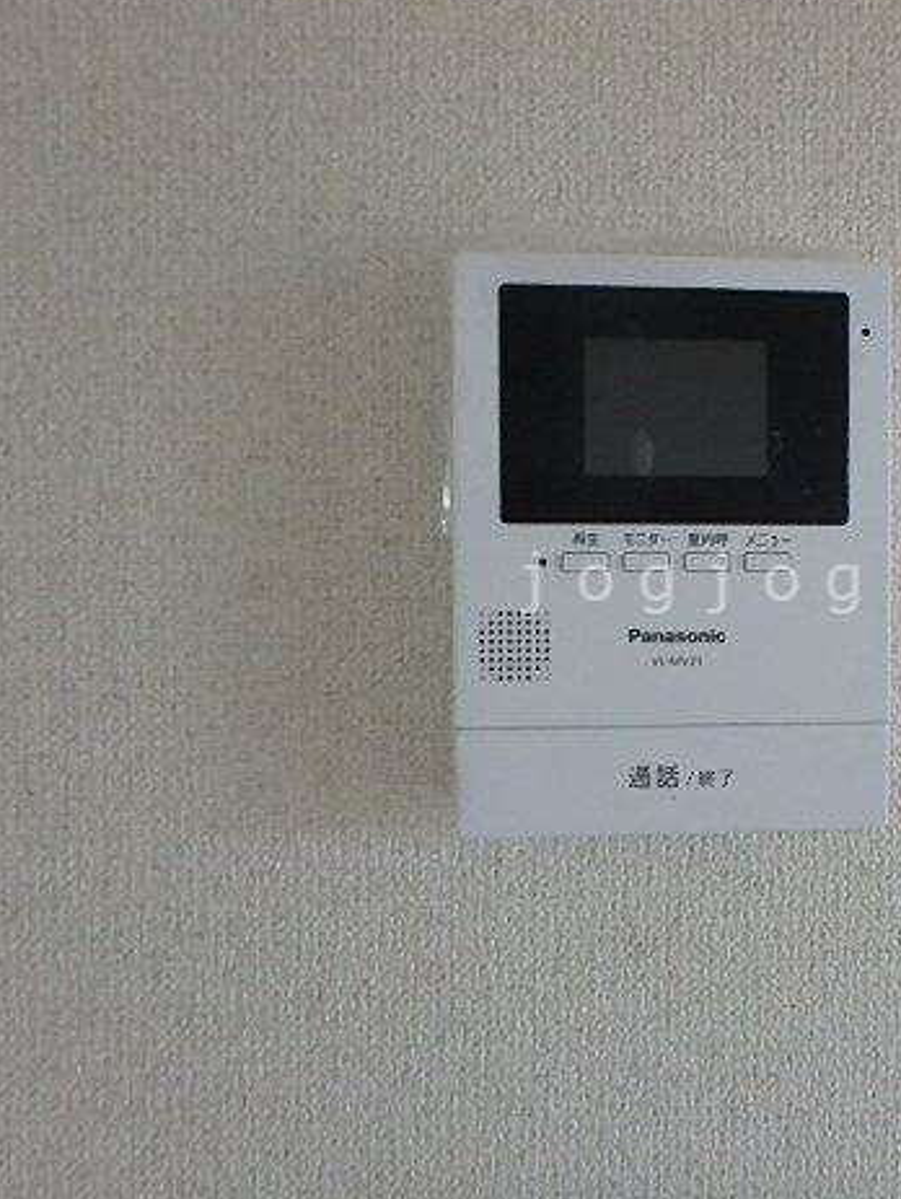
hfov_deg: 46.2
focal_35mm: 29
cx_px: 696
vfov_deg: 61.6
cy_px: 583
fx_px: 1005
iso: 800
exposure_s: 1/30
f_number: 3.5
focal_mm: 3.7
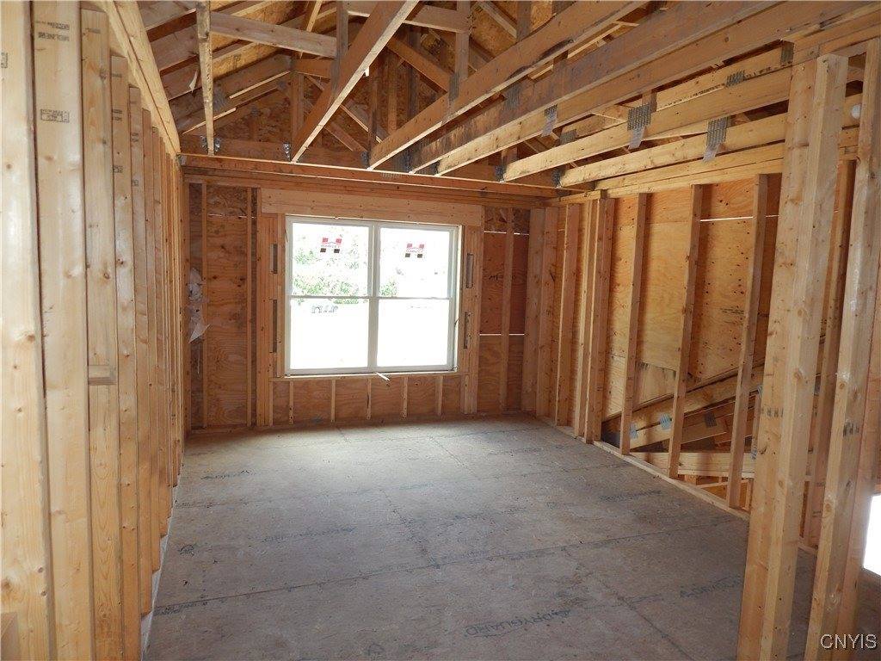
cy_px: 330
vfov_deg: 58.9
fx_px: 585
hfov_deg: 73.9
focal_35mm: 23
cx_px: 440
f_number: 3
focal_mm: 4
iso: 125
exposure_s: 1/50
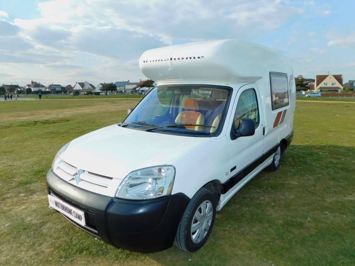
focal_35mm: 23
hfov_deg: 73.9
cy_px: 133
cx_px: 178
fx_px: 236
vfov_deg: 58.9
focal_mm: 4
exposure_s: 1/1000
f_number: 3
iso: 125
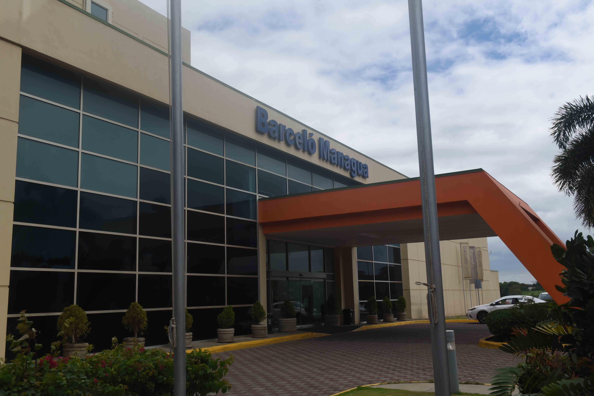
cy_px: 198
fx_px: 578
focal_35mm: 35
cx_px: 297
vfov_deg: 37.9
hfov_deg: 54.4
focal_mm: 35
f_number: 8
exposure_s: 1/400
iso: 500
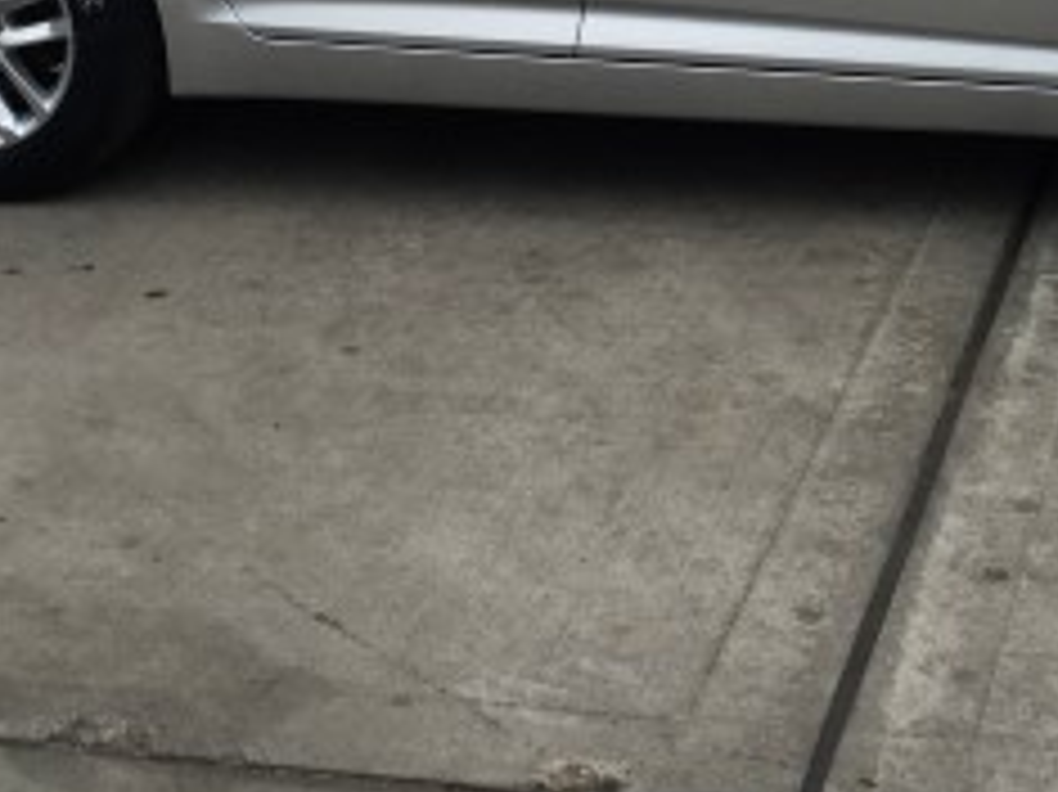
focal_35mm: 79
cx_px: 819
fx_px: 2413
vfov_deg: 17.9
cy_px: -122
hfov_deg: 24.4
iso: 32
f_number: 2.2
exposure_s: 1/211
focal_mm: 4.15
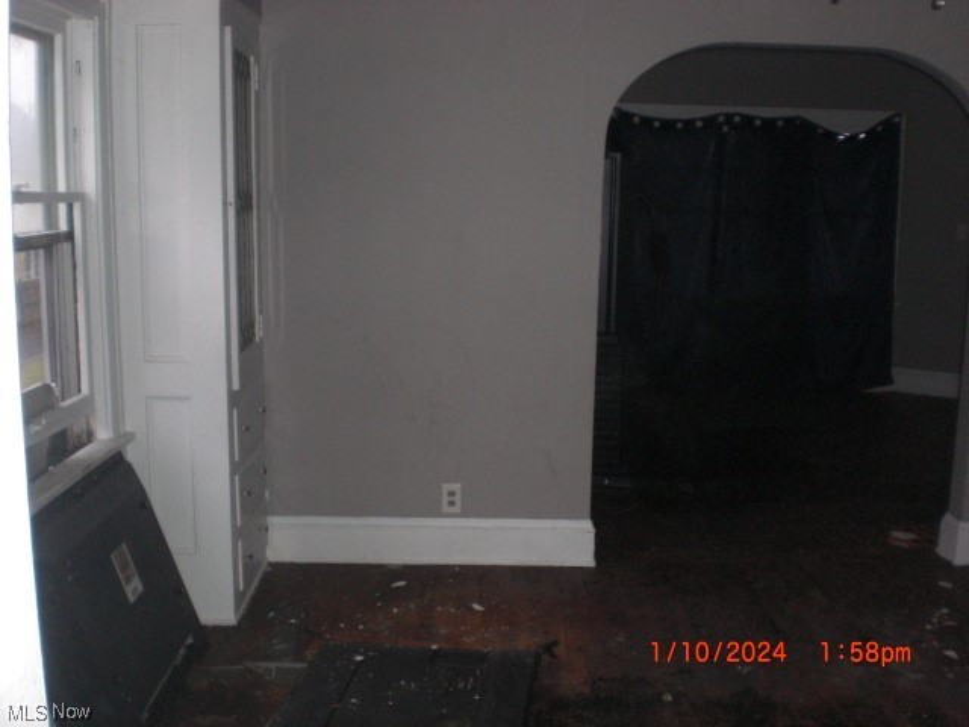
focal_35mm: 38
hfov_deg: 49.0
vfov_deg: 37.7
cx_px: 484
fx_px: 1064
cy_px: 364
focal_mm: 6.3
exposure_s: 1/60
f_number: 3.1
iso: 200
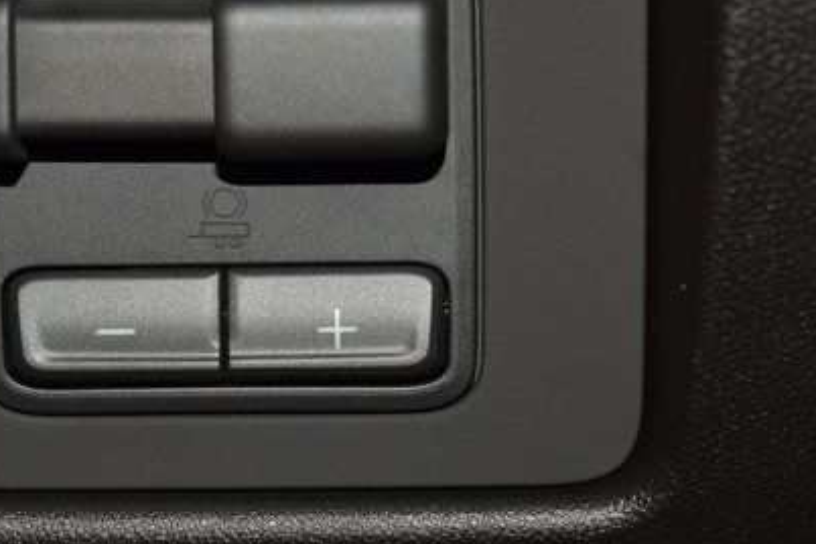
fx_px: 3785
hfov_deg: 12.3
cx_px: 231
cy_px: 198
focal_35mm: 167
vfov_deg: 8.2
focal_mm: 70
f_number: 8
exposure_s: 1/125
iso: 100
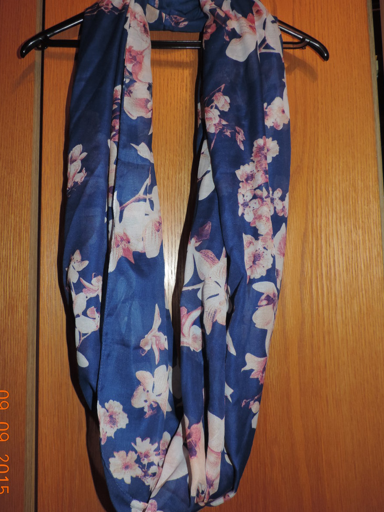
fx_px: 399
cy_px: 233
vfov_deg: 65.2
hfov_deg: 51.3
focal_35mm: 27
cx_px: 172
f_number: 3
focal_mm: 4.3
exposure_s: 1/30
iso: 200
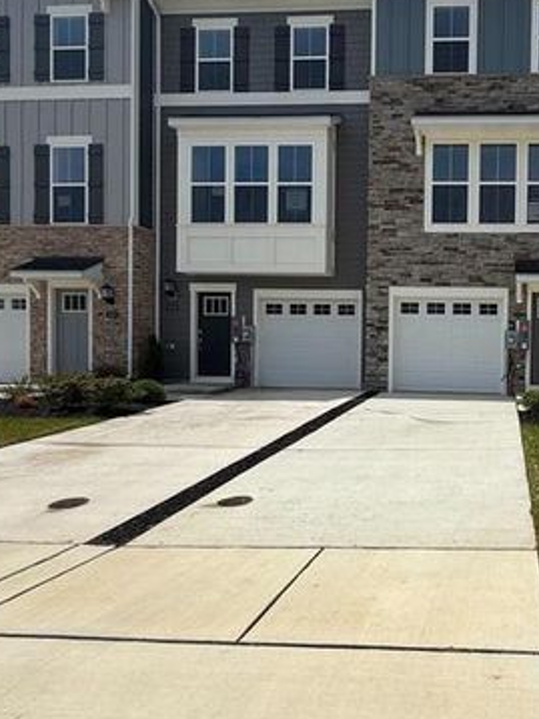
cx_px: 473
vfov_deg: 67.3
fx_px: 540
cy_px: 366
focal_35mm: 26
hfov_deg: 48.2
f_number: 2.2
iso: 50
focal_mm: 2.22
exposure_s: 1/3891
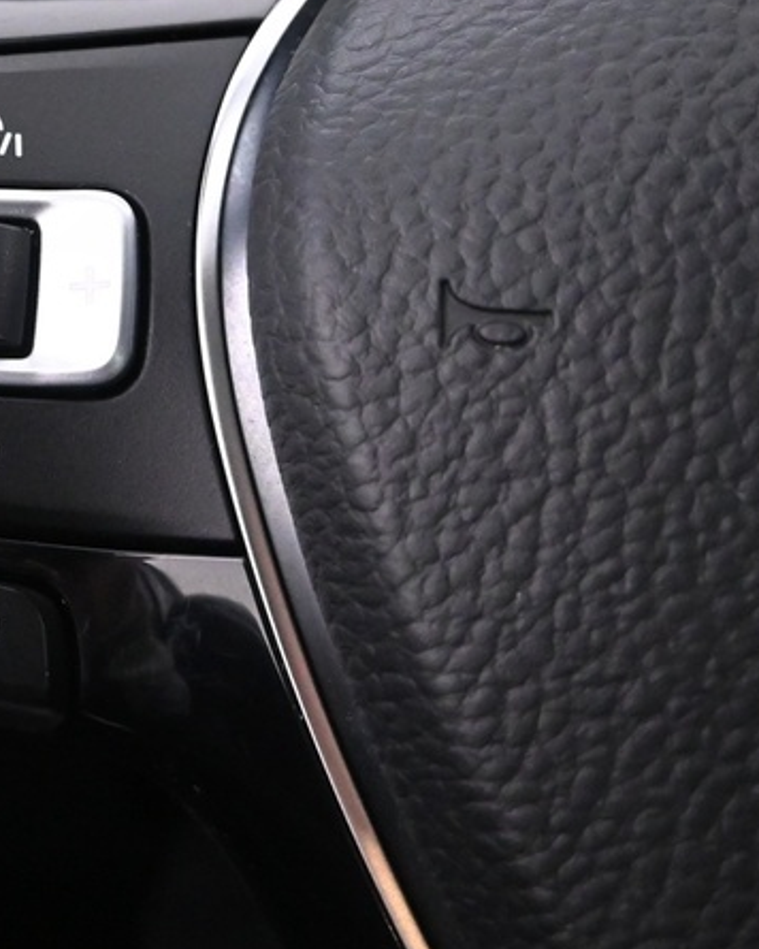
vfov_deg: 23.2
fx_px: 2303
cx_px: -143
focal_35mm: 82
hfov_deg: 17.8
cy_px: 299
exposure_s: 1/25
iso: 2500
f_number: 3.5
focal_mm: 16
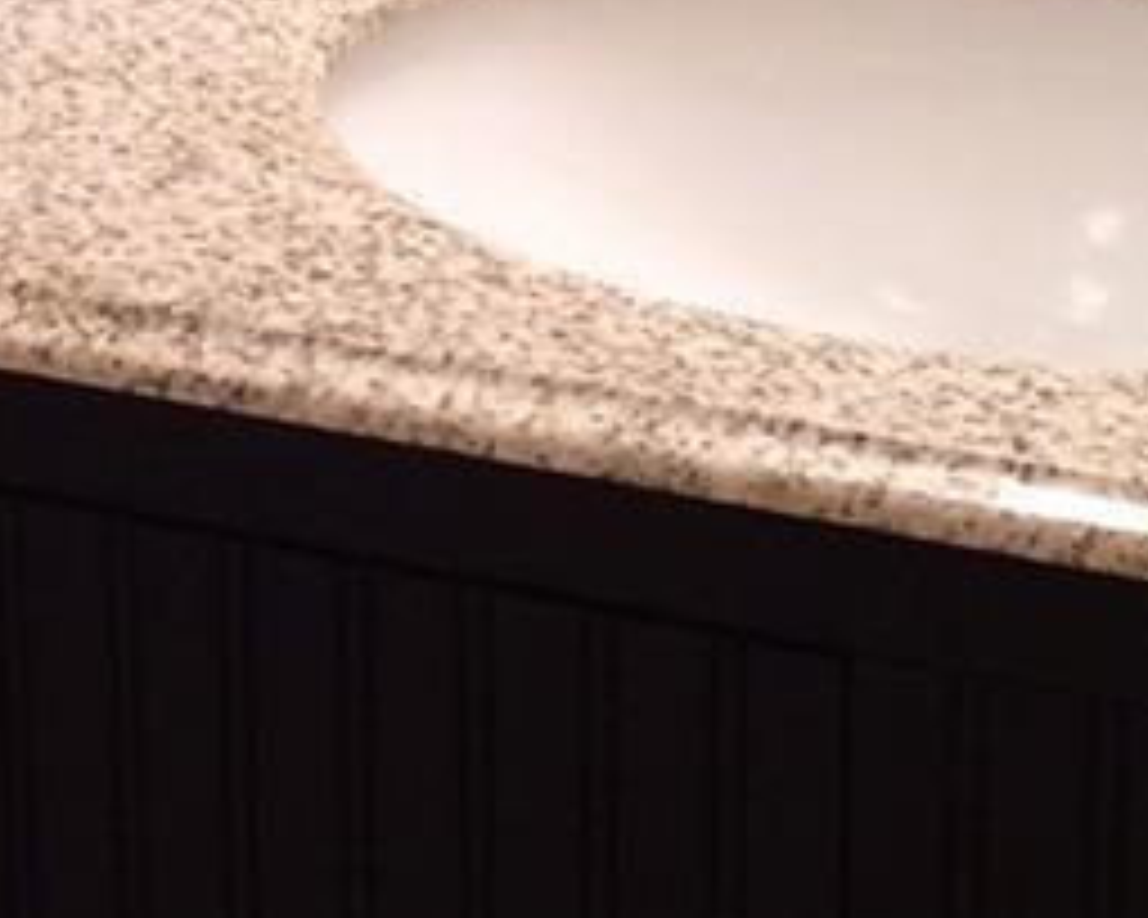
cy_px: -279
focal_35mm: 138
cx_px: -108
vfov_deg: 10.9
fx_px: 4689
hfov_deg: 13.7
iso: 64
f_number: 2.2
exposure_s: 1/30
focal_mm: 4.12
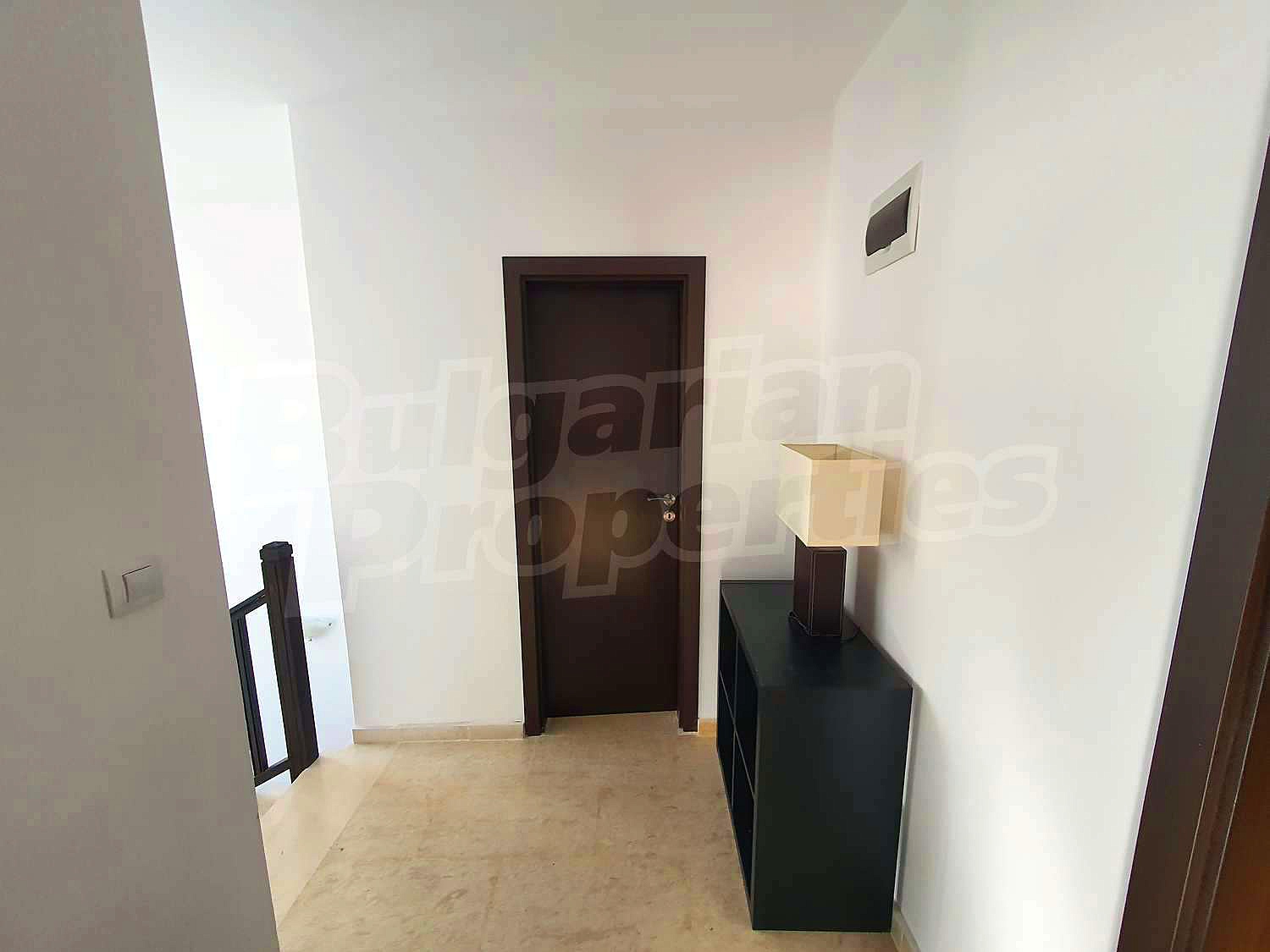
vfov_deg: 89.9
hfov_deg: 106.2
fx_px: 477
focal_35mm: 13
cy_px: 476
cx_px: 635
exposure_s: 1/60
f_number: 2.2
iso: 100
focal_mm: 1.8
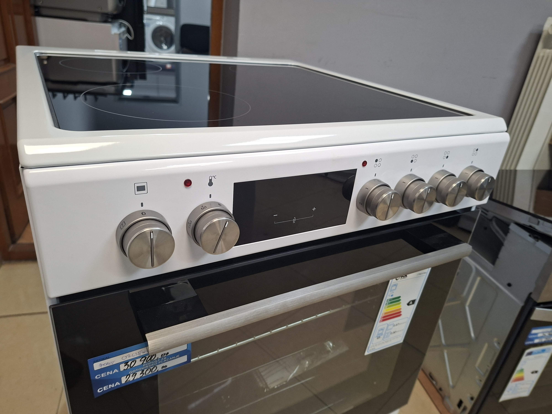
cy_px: 207
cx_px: 276
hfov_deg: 73.9
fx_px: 367
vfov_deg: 58.9
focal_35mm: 23
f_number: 1.8
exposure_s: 1/50
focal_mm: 5.54
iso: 200
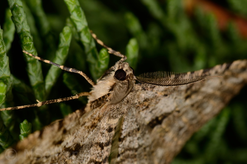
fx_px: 873
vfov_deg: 10.7
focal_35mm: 128
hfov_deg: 16.1
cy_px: 82
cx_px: 124
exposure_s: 1/60
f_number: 25
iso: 100
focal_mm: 85
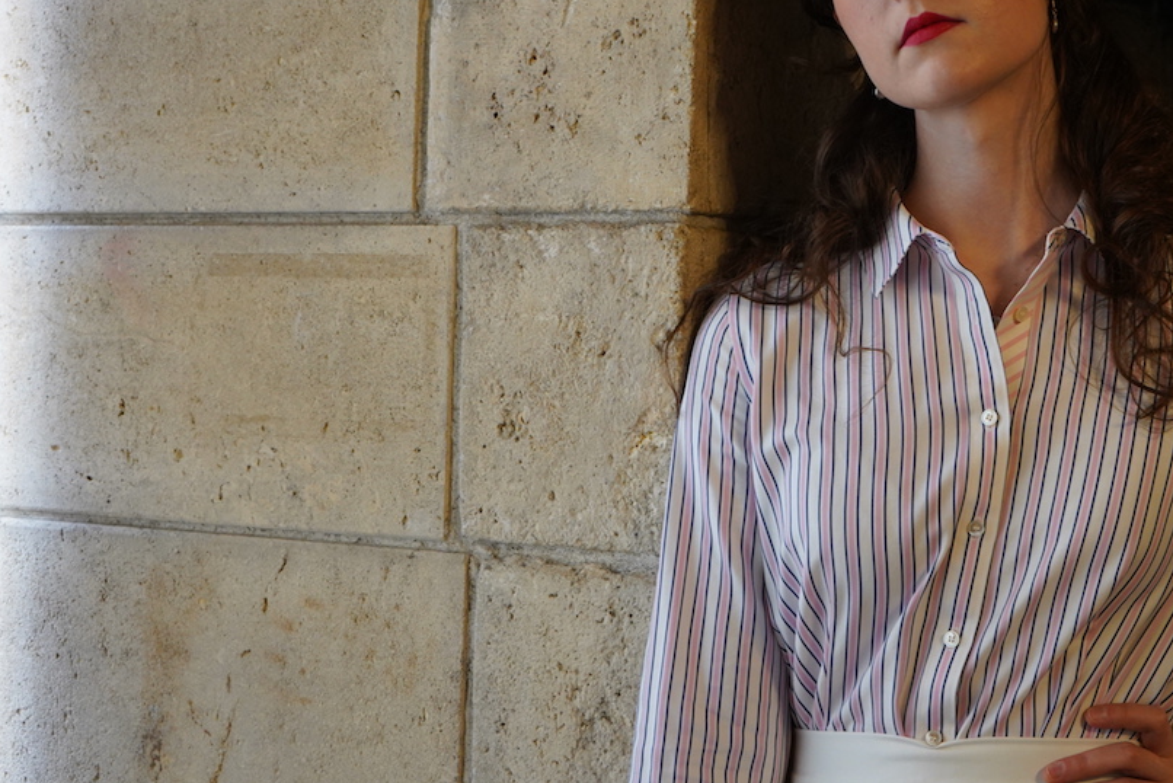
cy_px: 266
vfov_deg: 21.2
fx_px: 2086
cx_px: 825
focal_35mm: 64
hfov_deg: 31.0
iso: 1600
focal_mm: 43
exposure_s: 1/50
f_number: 5.6
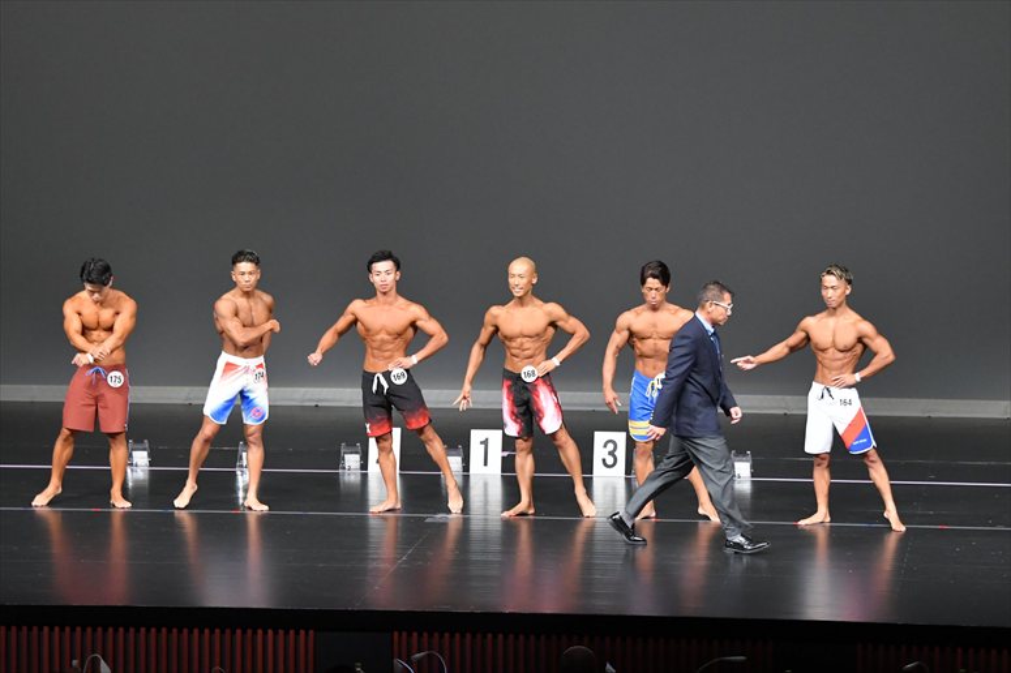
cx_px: 506
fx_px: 4407
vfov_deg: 8.7
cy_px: 336
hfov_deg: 13.1
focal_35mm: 157
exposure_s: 1/400
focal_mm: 105
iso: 5000
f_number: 5.6
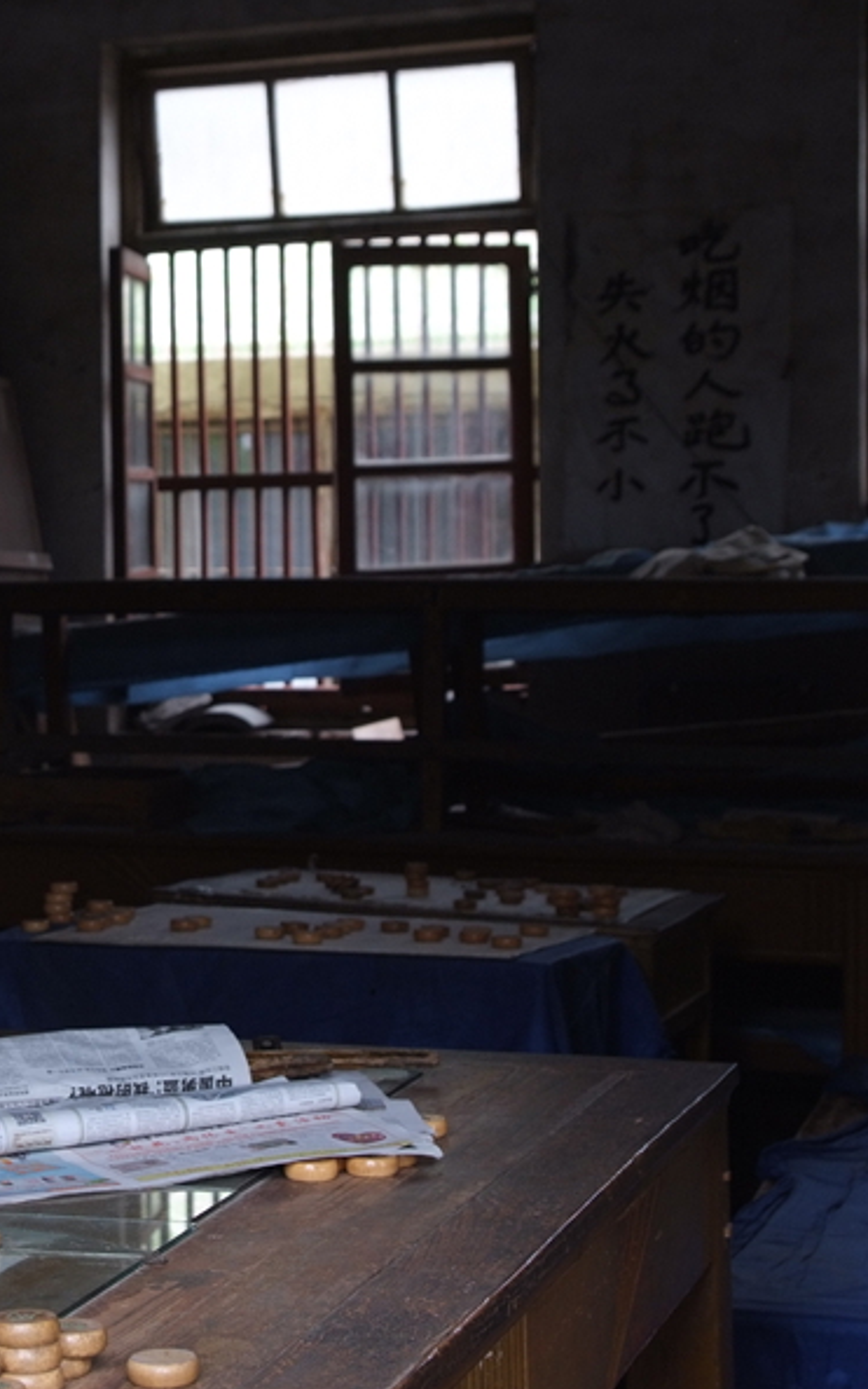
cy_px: 696
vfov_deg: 27.8
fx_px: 2799
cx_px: 101
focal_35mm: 74
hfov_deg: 17.4
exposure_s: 1/114
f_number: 5.6
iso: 400
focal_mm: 32
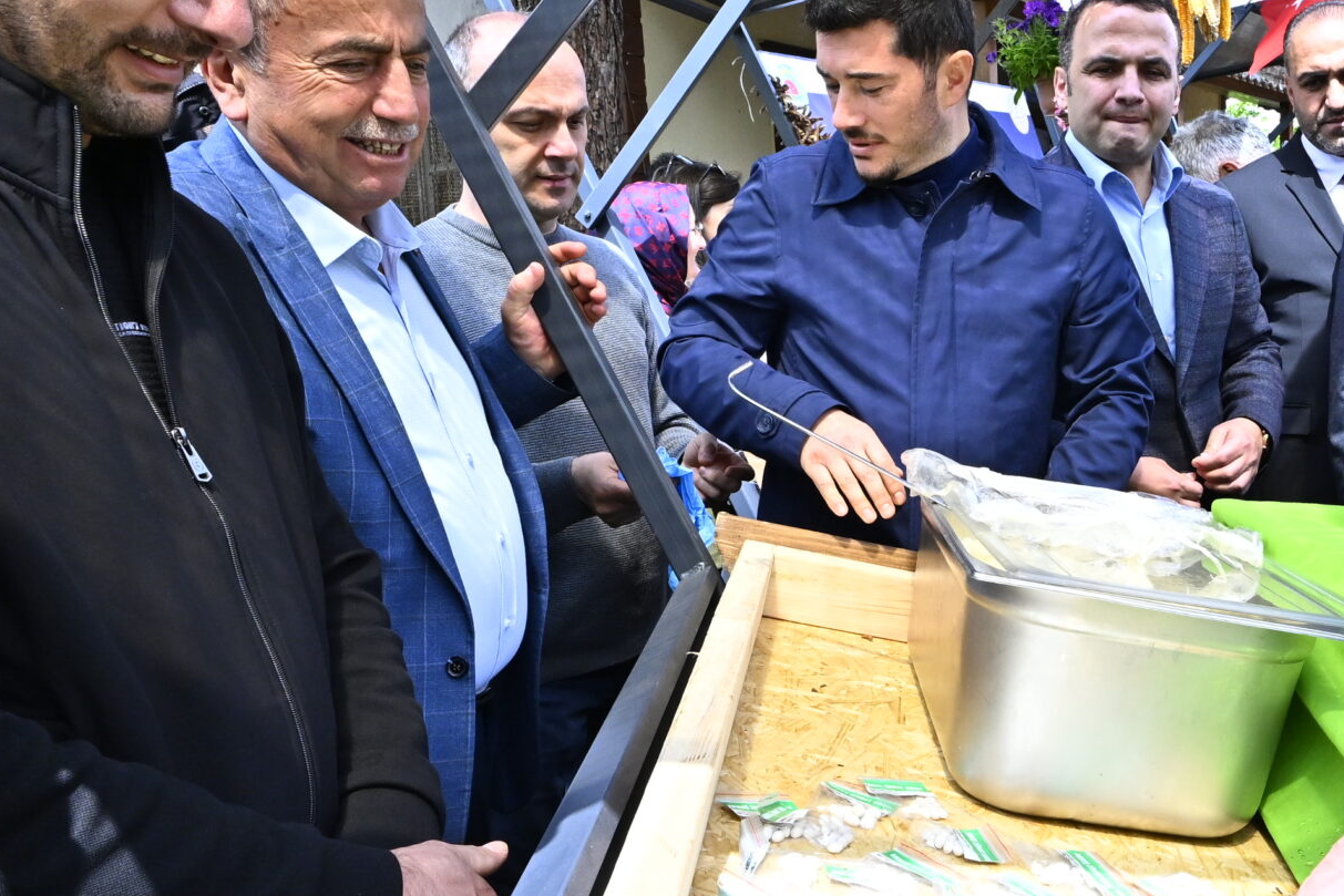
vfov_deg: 35.1
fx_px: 1419
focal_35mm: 38
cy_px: 466
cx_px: 996
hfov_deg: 48.9
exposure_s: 1/500
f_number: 9
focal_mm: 12
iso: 800
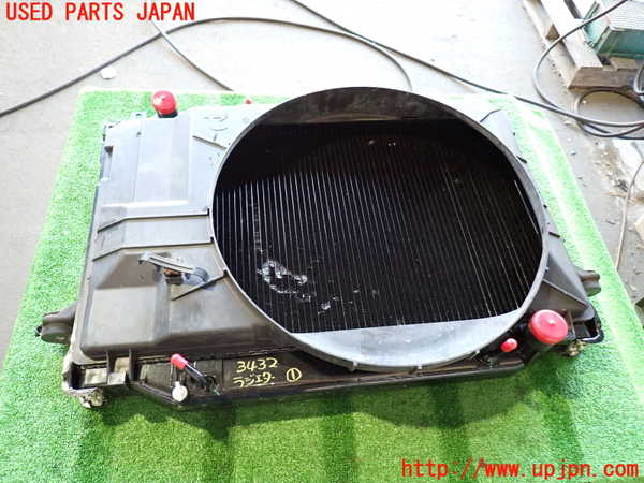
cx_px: 322
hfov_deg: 69.4
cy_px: 242
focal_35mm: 25
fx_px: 465
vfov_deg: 54.9
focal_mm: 4.5
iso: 500
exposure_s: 1/30
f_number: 2
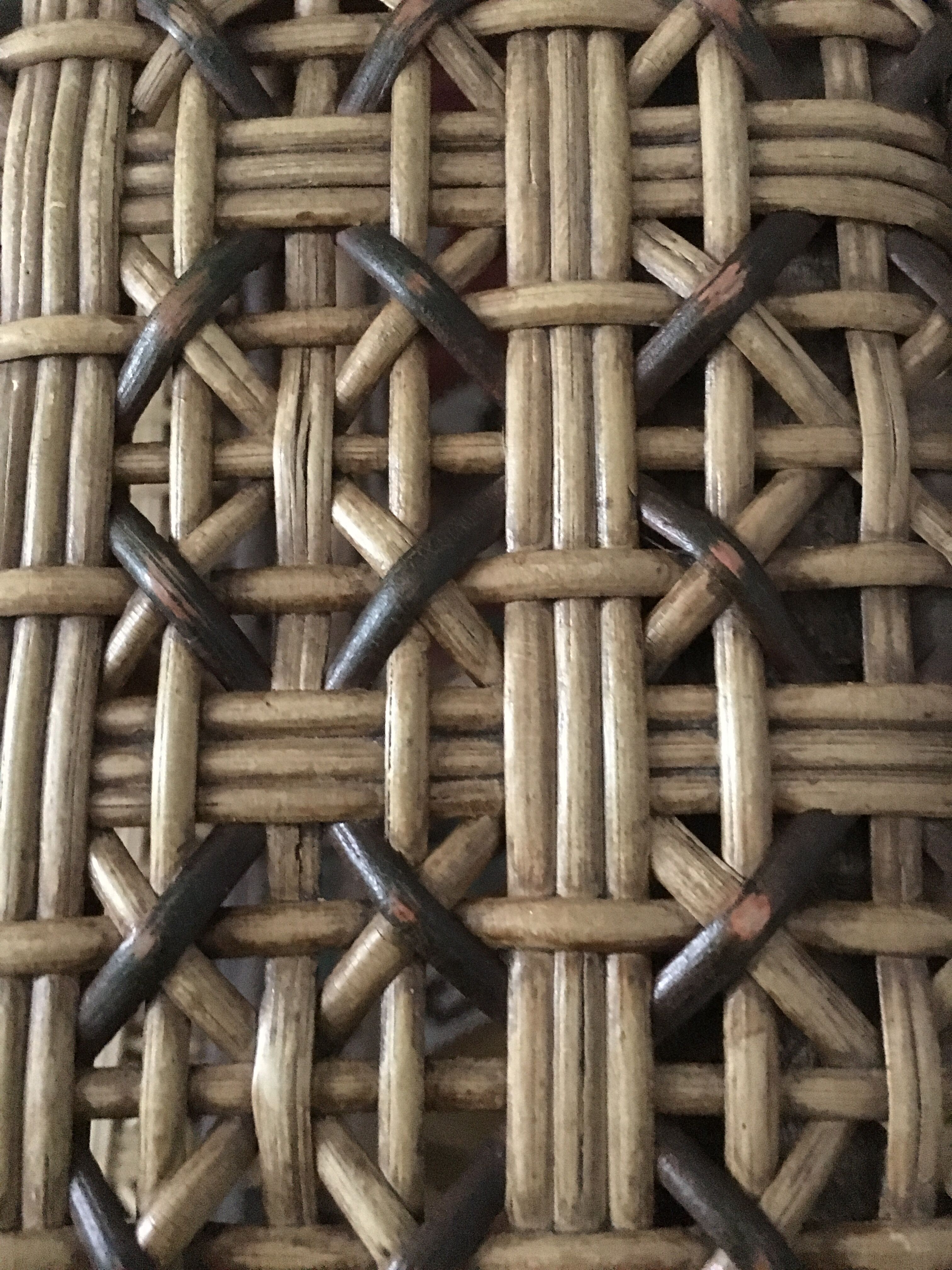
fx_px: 1063
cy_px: 635
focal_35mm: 29
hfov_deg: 48.2
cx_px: 476
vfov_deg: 61.7
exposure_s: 1/17
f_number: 2.2
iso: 1600
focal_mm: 4.15
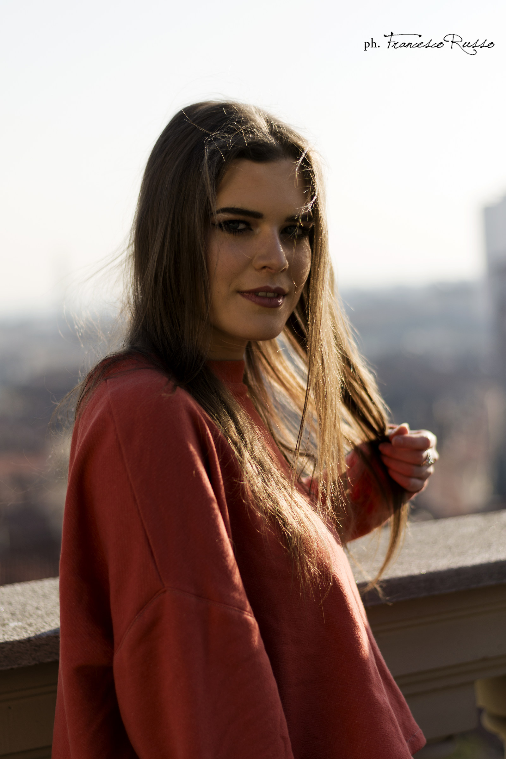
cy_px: 380
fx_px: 1581
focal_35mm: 75
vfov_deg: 27.0
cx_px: 253
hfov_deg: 18.2
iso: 100
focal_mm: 50
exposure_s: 1/3200
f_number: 1.8
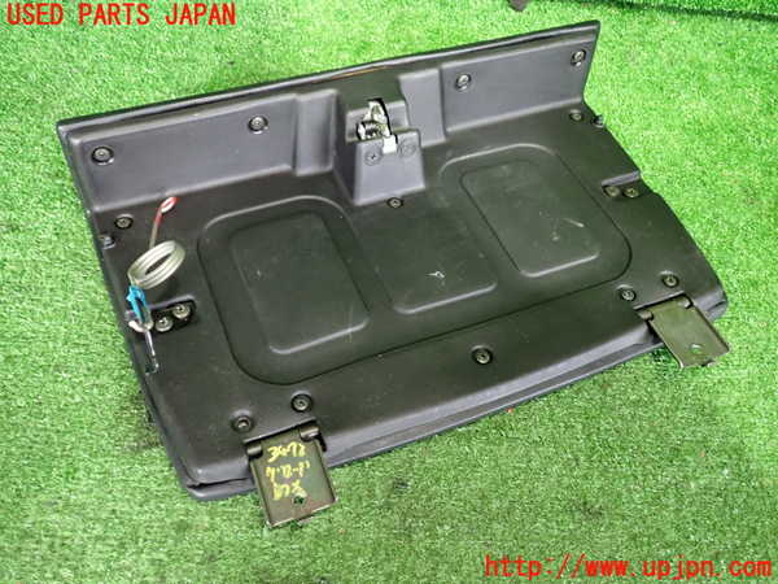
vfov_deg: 46.8
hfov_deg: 60.0
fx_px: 674
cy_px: 292
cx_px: 389
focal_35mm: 30
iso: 800
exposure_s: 1/25
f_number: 2.3
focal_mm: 5.4
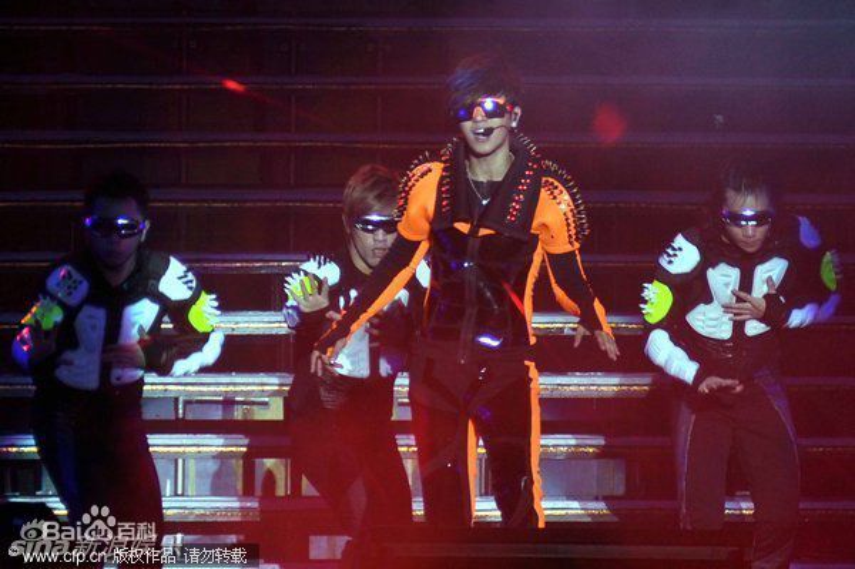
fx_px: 7119
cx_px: 428
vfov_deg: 4.6
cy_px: 284
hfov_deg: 6.9
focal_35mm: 300
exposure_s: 1/200
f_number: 3.2
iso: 250
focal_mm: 200
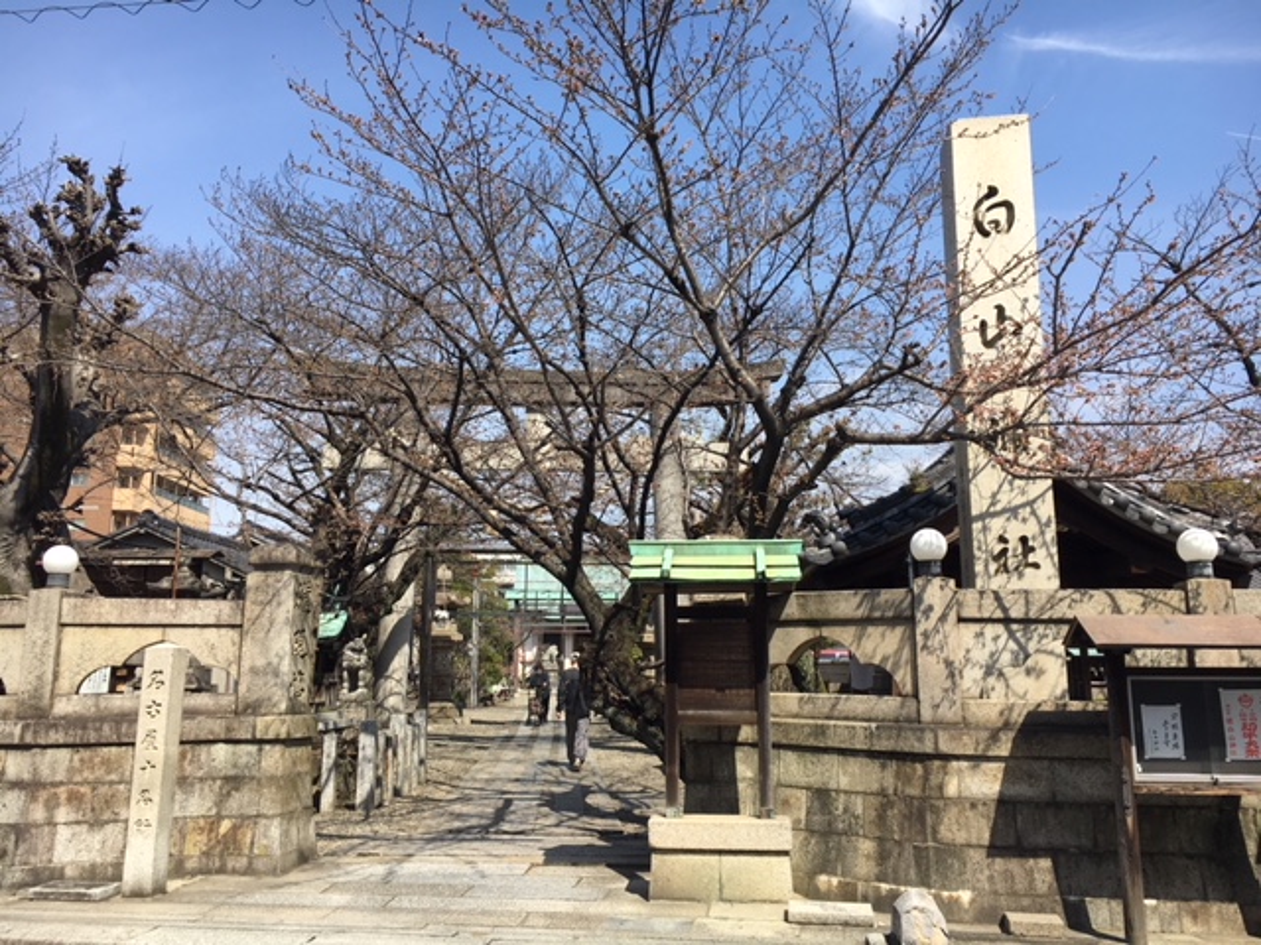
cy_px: 472
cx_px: 630
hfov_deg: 61.7
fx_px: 1056
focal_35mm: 29
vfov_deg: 48.2
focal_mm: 4.15
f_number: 2.2
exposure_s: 1/1374
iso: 25
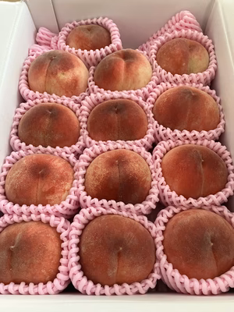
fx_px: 252
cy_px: 156
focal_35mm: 28
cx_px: 117
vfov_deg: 63.4
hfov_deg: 49.7
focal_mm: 3.99
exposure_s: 1/37
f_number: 1.8
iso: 400
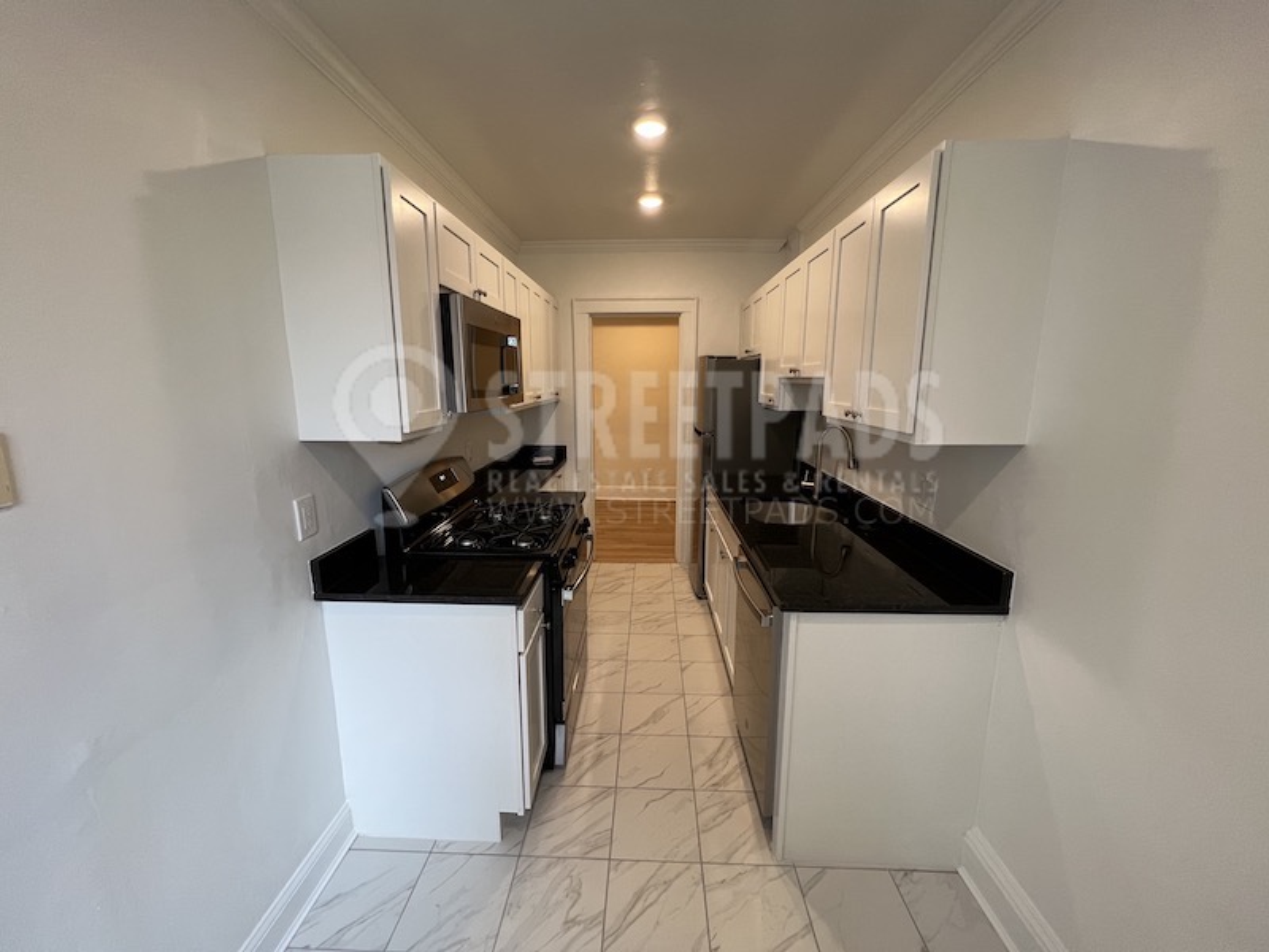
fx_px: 477
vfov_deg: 89.9
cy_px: 476
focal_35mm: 13
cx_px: 634
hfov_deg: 106.2
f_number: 1.8
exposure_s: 1/60
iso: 125
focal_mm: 1.57
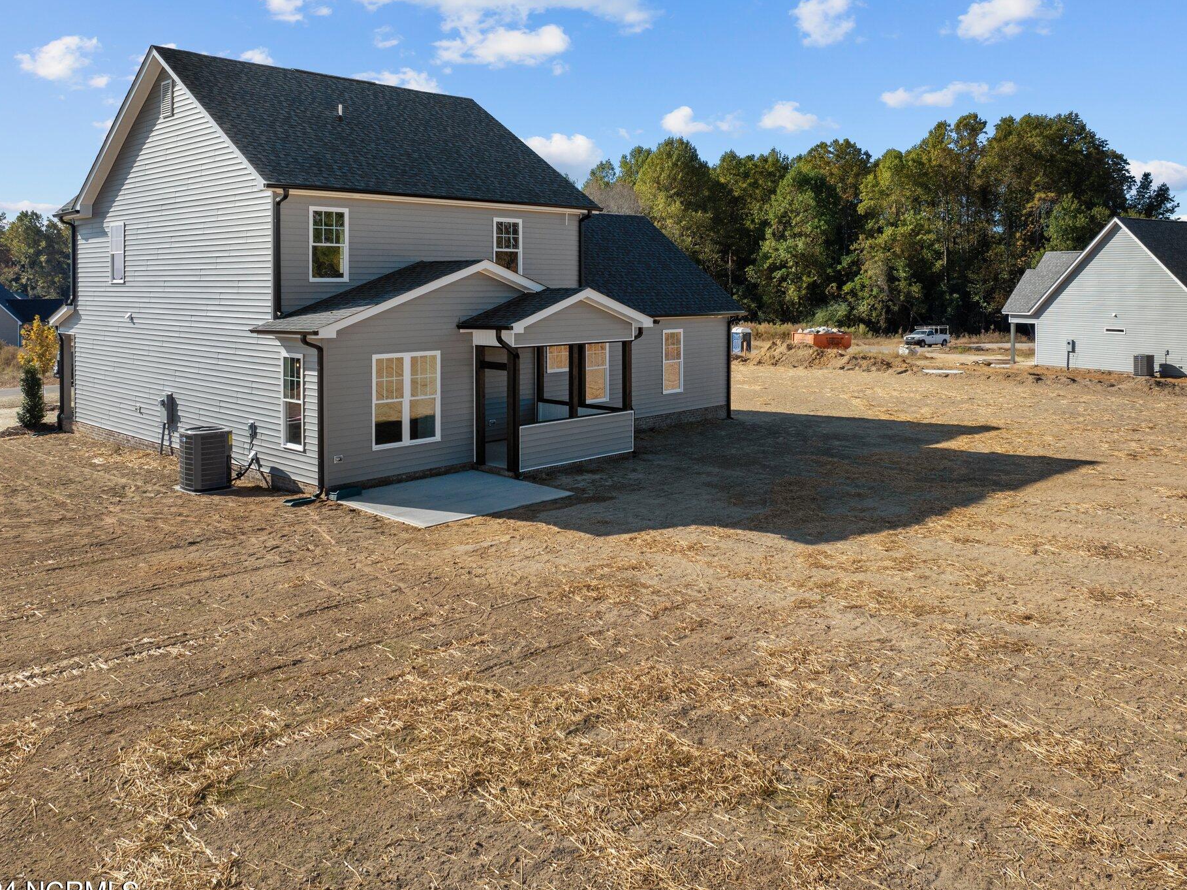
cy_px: 437
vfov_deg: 51.3
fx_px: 926
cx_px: 602
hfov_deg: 65.3
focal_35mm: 27
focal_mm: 12.29
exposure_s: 1/400
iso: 100
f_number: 2.8
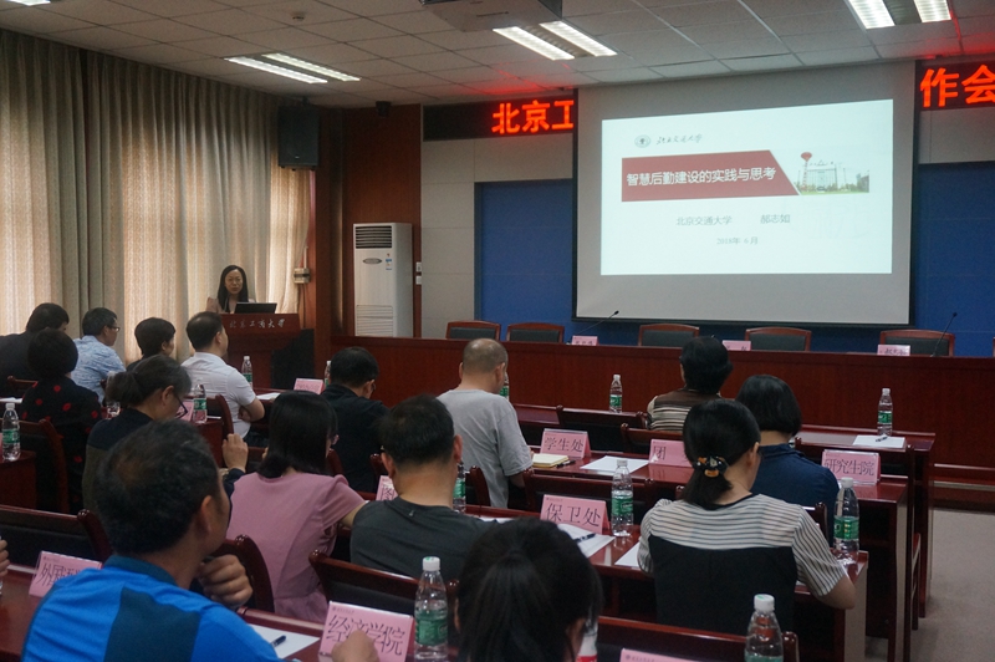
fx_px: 1036
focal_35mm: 38
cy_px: 331
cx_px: 498
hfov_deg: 51.3
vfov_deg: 35.4
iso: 2000
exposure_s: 1/160
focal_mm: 25
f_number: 4.5
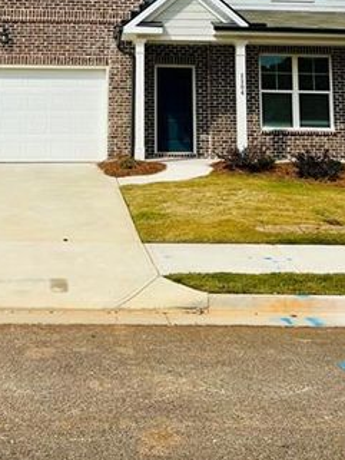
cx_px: 135
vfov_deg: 32.6
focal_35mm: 54
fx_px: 717
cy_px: -4
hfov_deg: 27.0
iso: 50
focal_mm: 5.7
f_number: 1.5
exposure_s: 1/8696
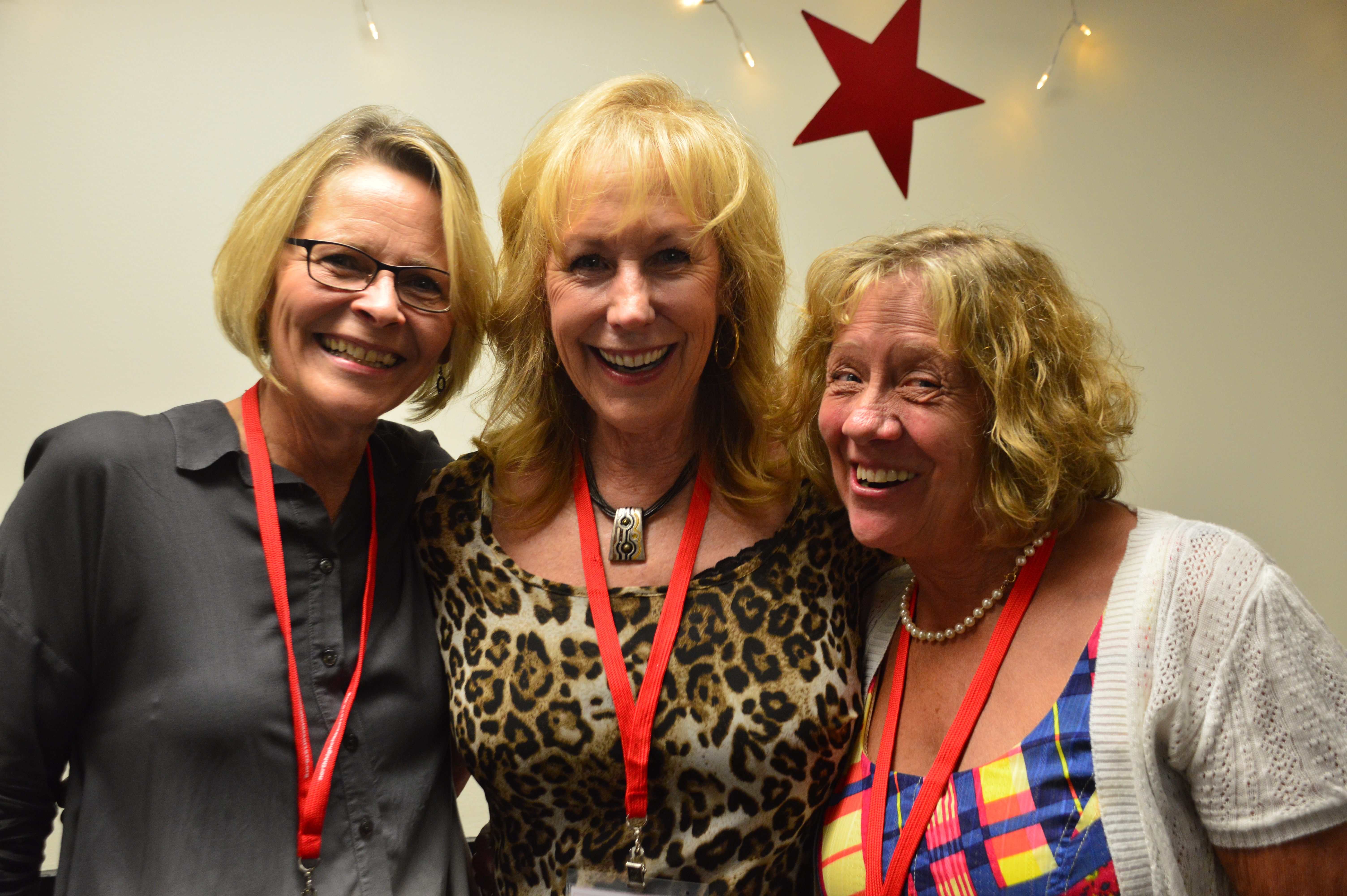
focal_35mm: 39
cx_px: 674
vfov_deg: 34.1
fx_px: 1458
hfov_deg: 49.6
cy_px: 448
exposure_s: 1/20
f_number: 3.8
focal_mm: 26
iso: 800
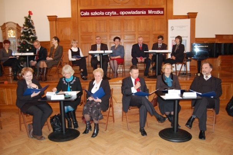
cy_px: 78
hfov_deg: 67.4
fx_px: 175
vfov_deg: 47.9
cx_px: 116
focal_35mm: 27
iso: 400
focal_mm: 18
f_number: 3.5
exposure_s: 1/60
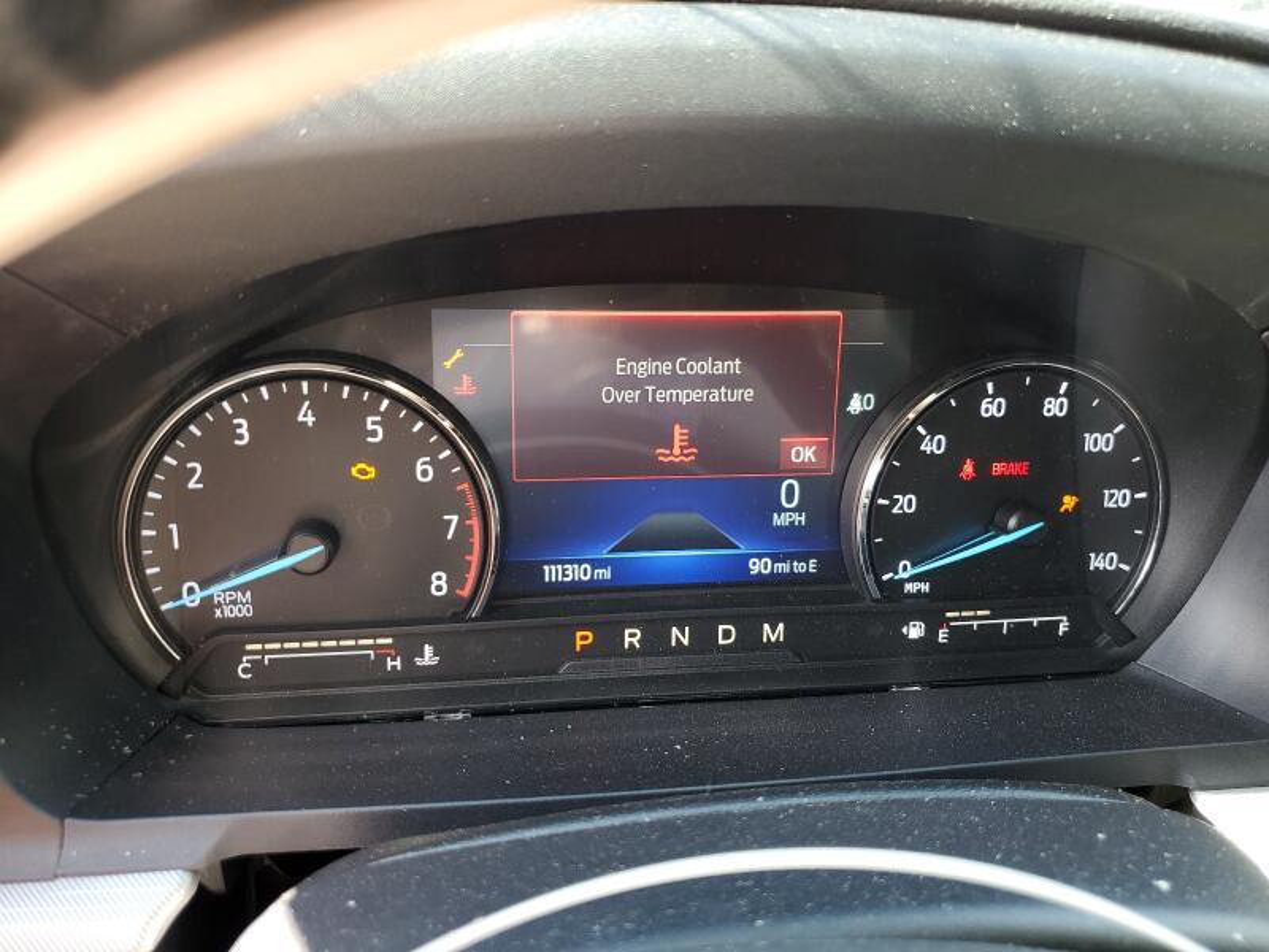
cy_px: 476
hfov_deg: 67.3
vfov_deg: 53.1
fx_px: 953
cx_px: 634
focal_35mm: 26
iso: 50
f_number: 1.5
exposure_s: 1/60.2
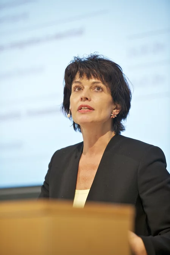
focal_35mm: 175
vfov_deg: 11.8
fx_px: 1241
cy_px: 128
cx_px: 85
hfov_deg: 7.8
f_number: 3.5
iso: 1600
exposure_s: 1/160
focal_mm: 175
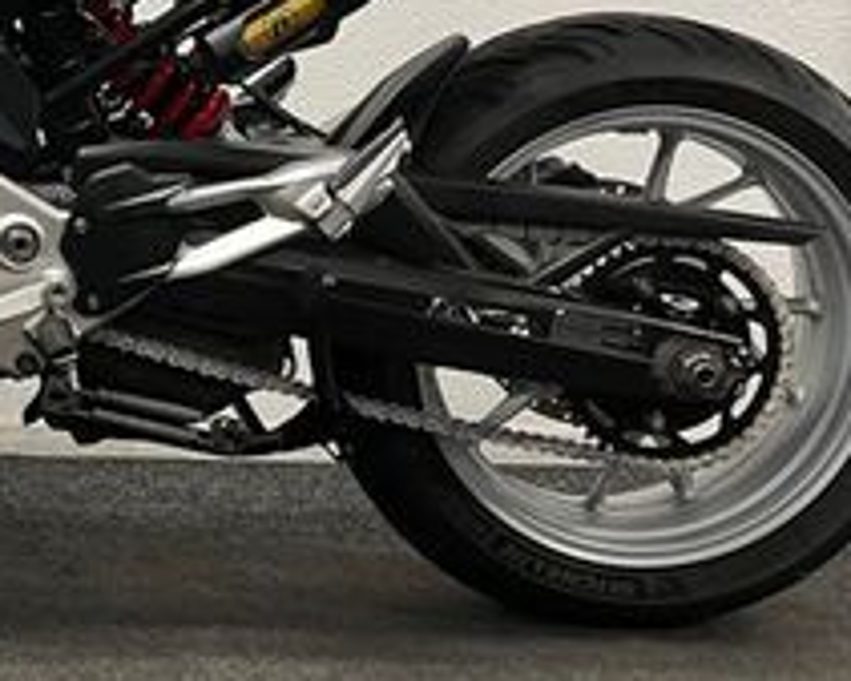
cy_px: -20
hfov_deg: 23.1
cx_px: -109
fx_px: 1940
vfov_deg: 19.3
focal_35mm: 77
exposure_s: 1/50
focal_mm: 5.1
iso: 64
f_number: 1.6
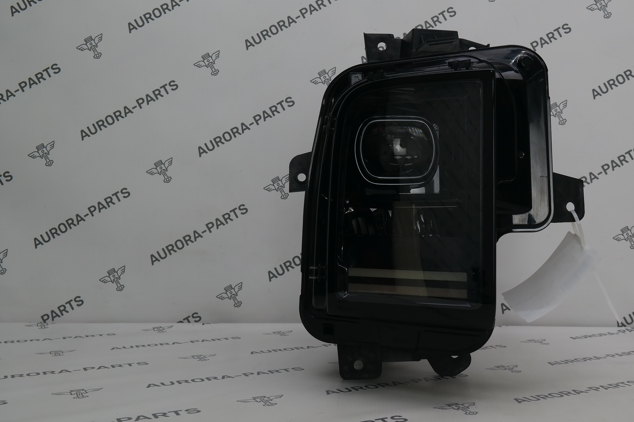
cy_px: 187
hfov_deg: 51.3
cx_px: 401
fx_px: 652
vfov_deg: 35.9
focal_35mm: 37
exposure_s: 1/60
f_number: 7.1
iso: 200
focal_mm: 18
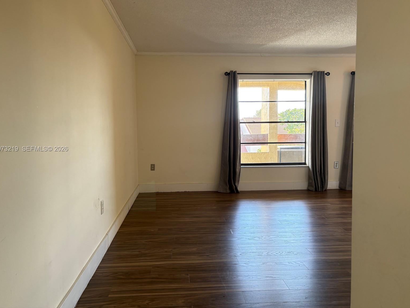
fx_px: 320
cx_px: 198
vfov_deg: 51.4
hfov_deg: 65.3
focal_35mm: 27
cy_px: 149
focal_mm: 5.96
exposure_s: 1/120
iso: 80
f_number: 1.6
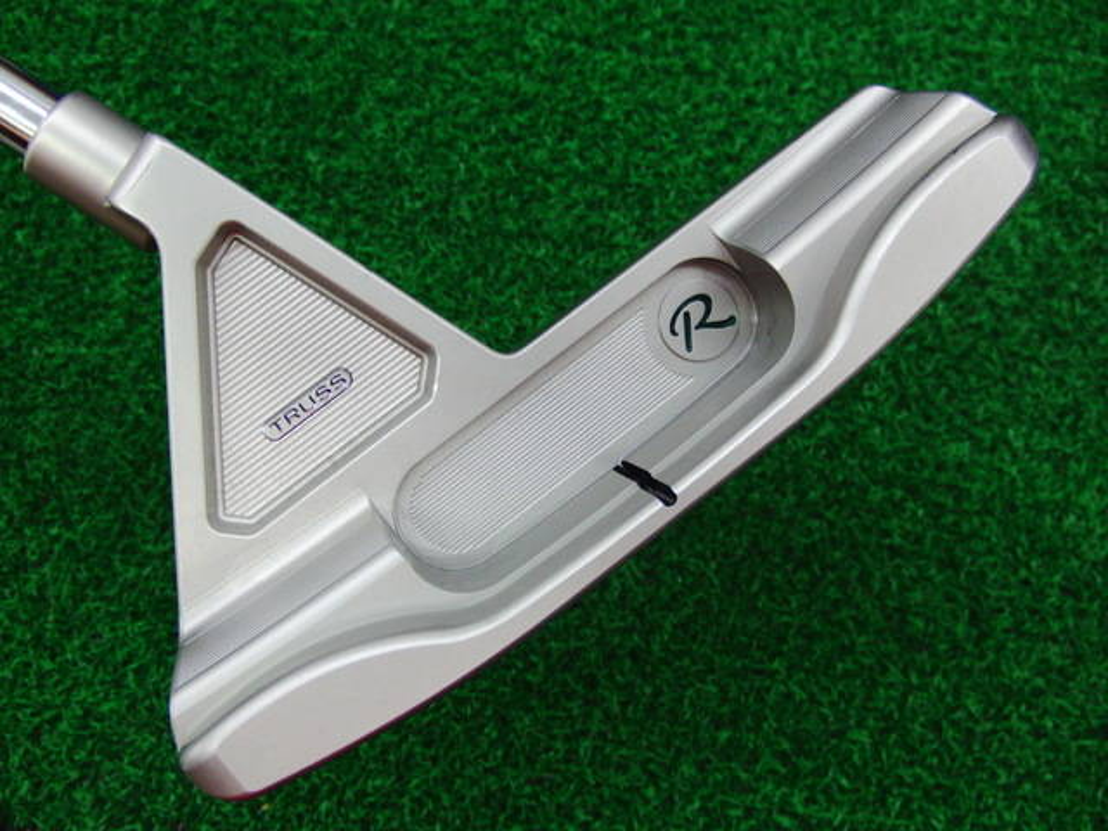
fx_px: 1184
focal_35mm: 37
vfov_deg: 38.7
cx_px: 554
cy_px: 416
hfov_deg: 50.1
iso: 400
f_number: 3.6
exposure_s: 1/60
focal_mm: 6.42
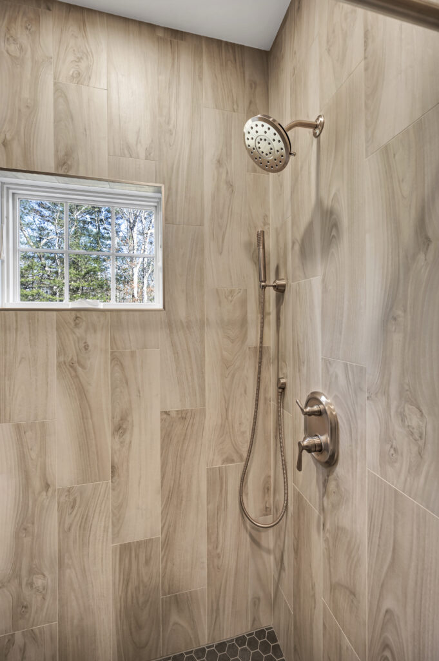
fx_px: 256
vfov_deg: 104.3
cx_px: 220
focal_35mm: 14
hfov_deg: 81.1
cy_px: 330
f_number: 7.1
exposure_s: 1/40
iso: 320
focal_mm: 14
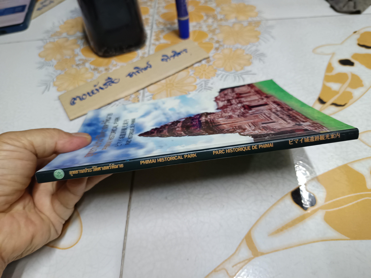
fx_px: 257
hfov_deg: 71.6
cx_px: 186
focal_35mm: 24
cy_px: 139
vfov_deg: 56.8
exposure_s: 1/25
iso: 940
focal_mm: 5.31
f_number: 1.7
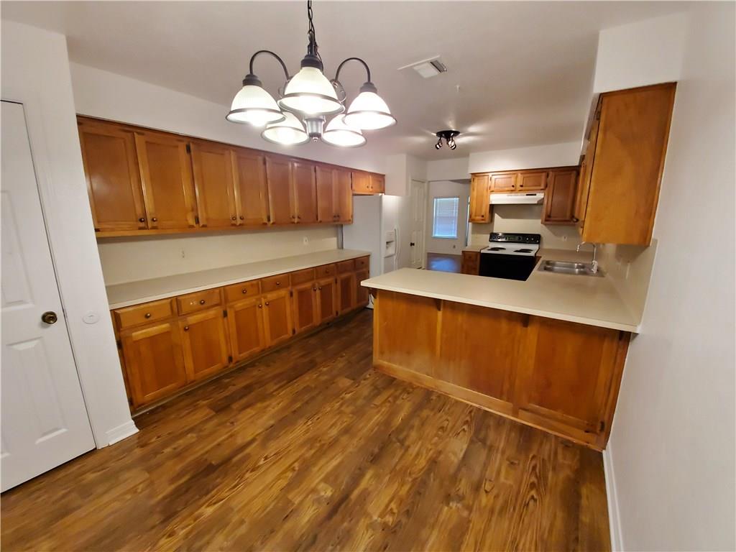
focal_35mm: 13
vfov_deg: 89.9
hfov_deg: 106.2
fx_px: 276
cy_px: 276
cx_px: 368
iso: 500
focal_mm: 1.8
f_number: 2.2
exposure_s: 1/59
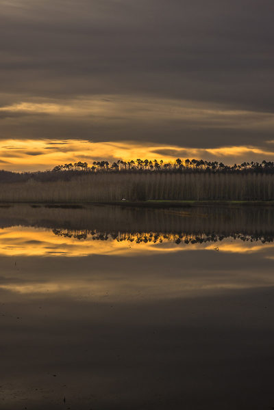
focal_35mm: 105
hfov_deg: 13.0
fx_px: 1199
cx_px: 137
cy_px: 205
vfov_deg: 19.5
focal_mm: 105
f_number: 16
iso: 140
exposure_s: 1/60
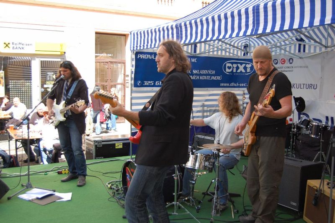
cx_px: 168
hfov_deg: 53.2
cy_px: 112
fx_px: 335
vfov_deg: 36.8
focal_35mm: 36
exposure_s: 1/500
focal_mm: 24
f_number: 4
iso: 400
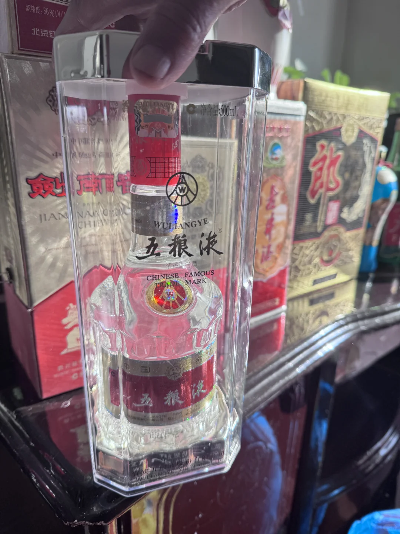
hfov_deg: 56.8
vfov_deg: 71.6
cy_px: 267
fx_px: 370
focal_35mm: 24
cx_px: 200
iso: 80
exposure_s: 1/1456
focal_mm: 6.76
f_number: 1.78
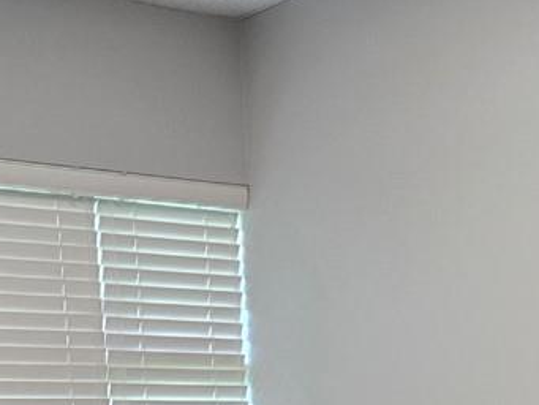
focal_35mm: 108
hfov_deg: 18.0
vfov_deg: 12.4
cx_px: 76
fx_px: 1682
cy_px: 766
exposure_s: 1/120
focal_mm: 5.4
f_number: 1.8
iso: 200
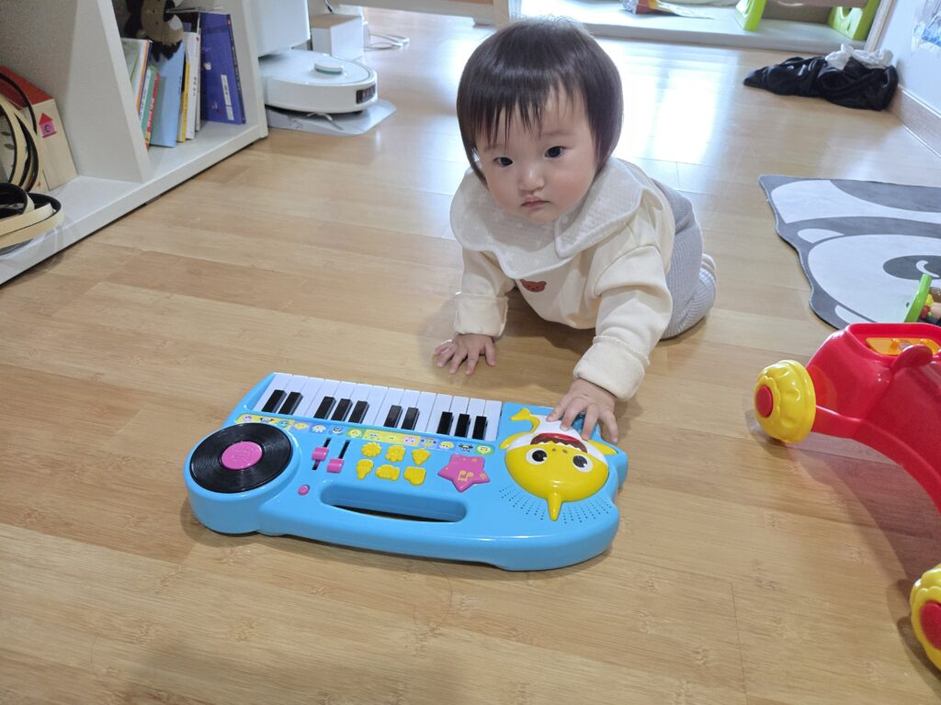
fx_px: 625
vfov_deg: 58.9
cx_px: 470
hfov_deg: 73.9
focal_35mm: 23
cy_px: 352
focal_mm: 5.4
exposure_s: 1/60
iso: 640
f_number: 1.8
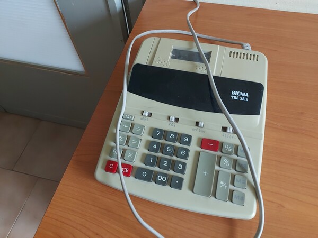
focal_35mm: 24
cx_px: 159
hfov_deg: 71.6
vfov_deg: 56.8
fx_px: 220
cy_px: 119
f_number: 1.8
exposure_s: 1/25
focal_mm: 5.23
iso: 400
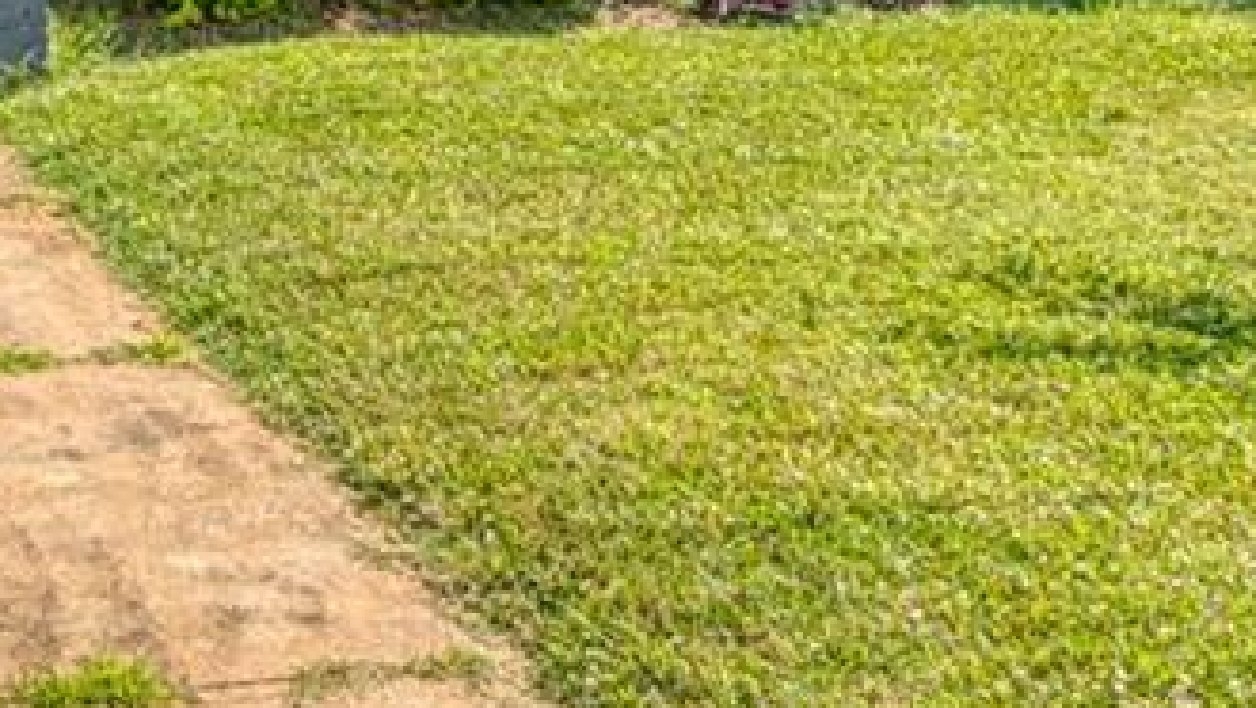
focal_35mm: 52
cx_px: -107
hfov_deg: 34.7
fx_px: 1733
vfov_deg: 19.8
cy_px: -379
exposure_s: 1/60
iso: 100
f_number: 5.6
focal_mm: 16
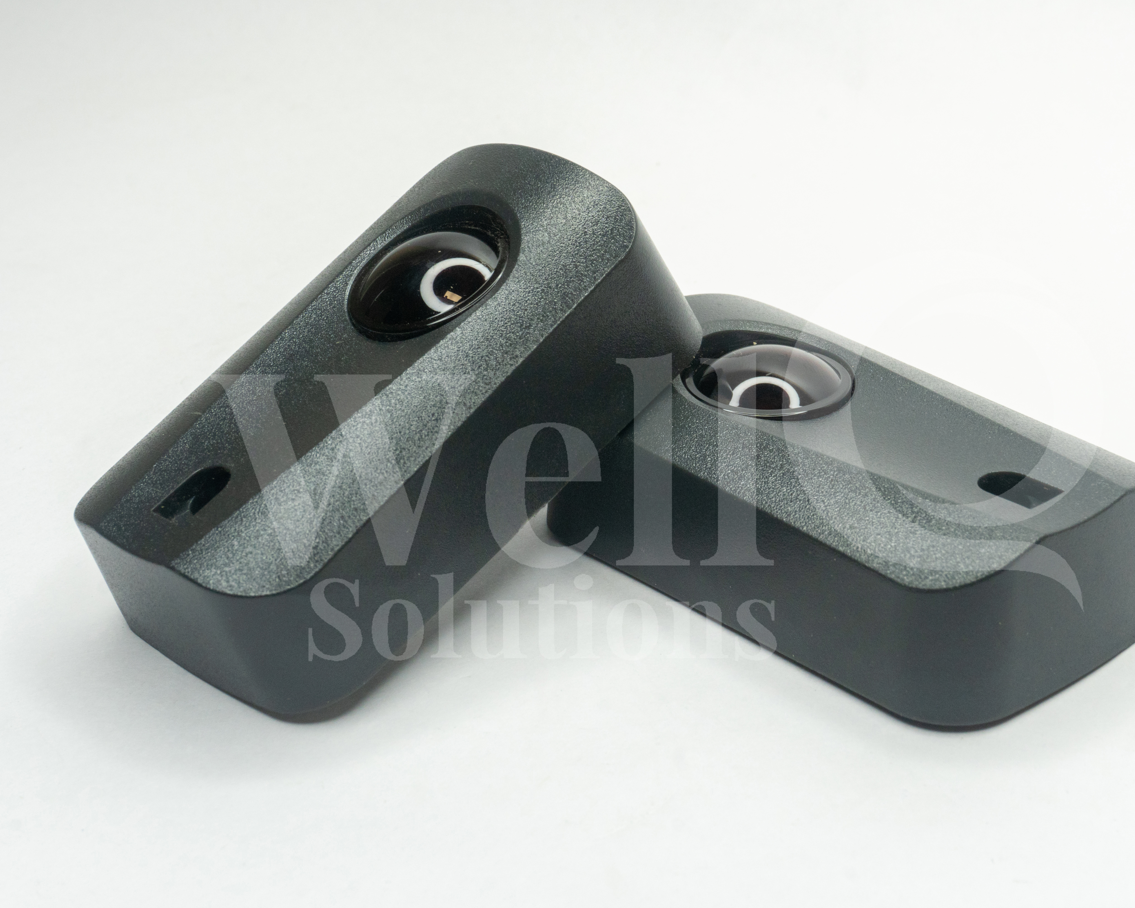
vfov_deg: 25.0
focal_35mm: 61
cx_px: 657
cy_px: 455
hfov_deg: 30.9
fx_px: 2049
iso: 640
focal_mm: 36
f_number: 16
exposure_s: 1/25
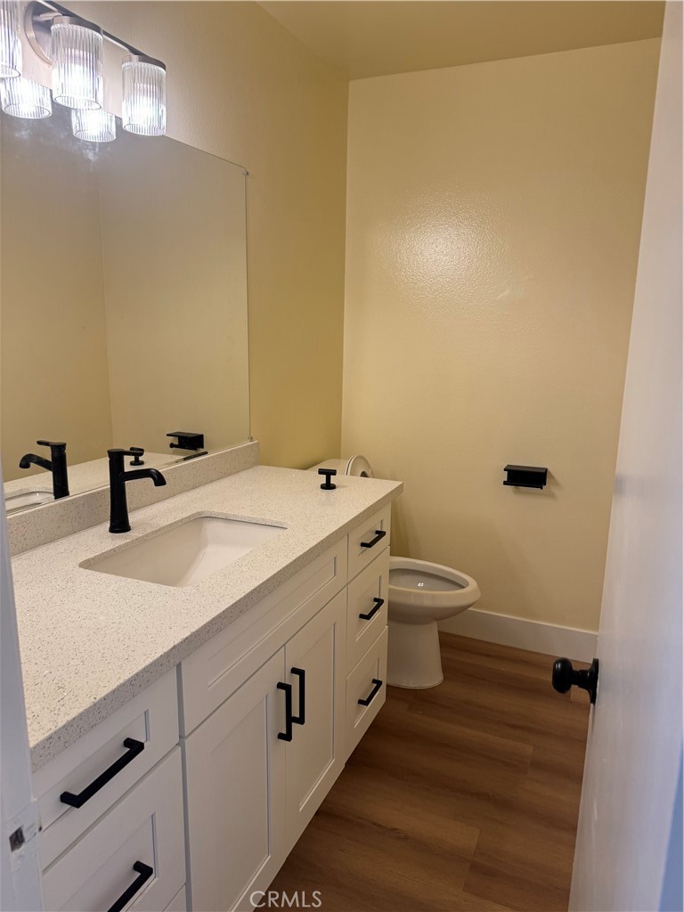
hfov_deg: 56.8
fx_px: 632
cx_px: 342
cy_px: 456
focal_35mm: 24
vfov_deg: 71.6
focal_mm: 6.76
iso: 100
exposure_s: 1/120
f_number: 1.78
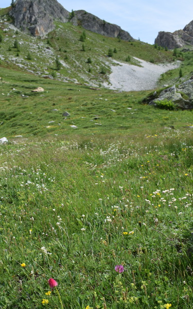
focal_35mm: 34
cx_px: 68
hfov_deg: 36.9
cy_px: 168
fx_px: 286
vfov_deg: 56.6
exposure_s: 1/400
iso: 200
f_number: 8
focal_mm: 18
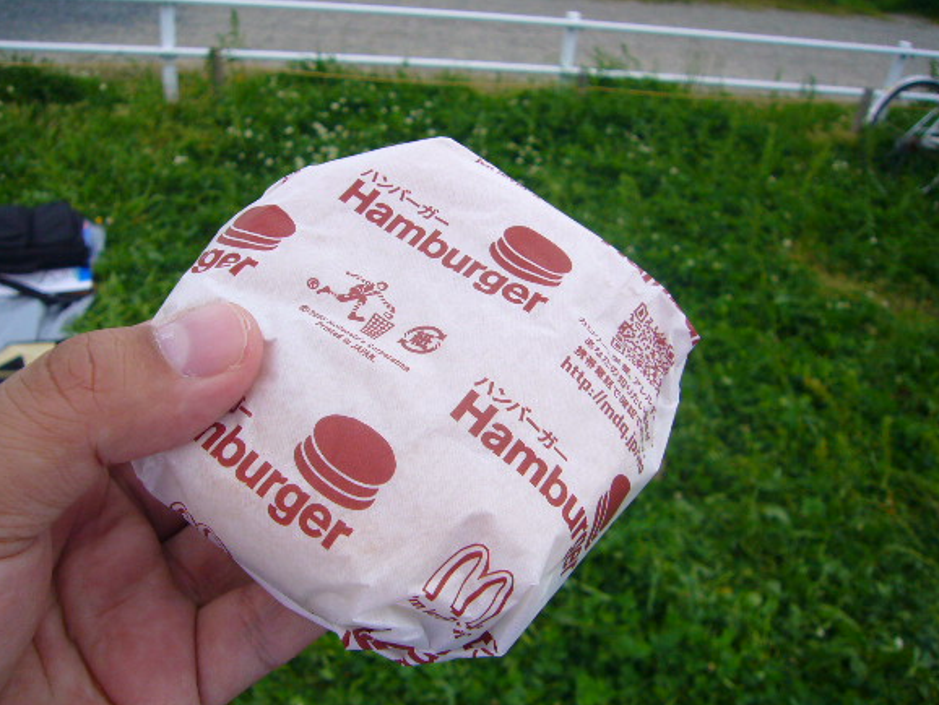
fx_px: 841
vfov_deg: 45.4
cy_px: 385
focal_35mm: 31
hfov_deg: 58.2
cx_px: 422
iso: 80
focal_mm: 4.6
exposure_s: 1/200
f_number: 5.6
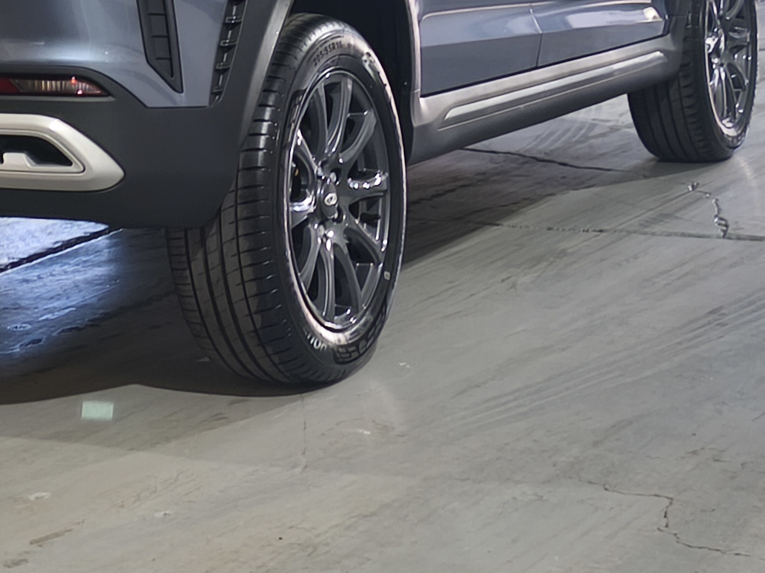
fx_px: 2475
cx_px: -2
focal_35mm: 112
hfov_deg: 17.2
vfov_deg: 12.9
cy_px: -92
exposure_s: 1/100
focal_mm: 5.35
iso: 250
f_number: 1.7
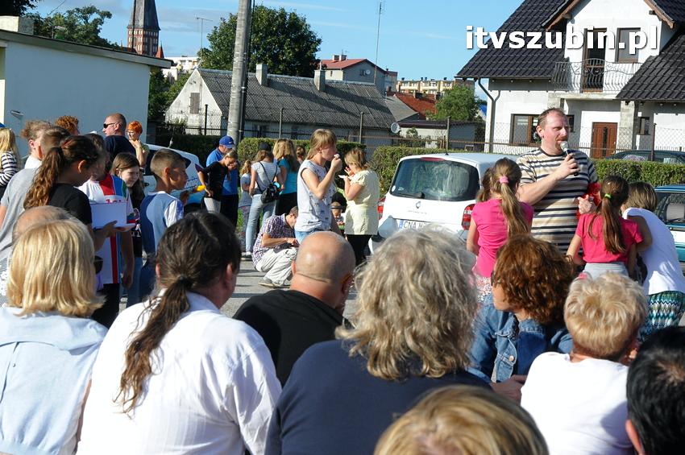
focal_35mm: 78
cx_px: 342
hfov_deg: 26.0
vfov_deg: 17.5
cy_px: 228
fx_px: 1483
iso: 800
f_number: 13
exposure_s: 1/640
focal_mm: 52
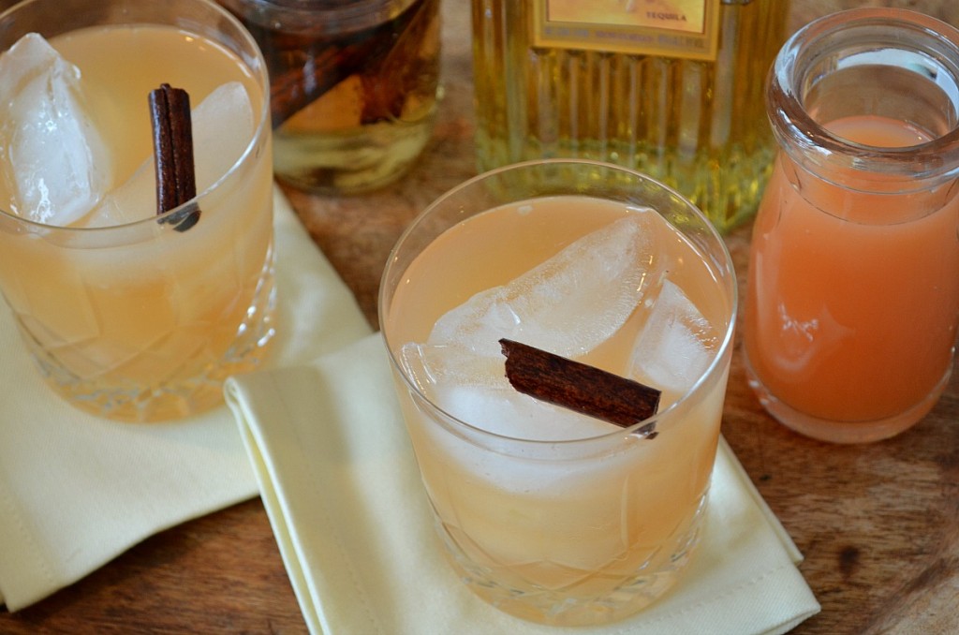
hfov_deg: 26.0
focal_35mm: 78
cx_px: 480
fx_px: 2073
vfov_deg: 17.4
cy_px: 318
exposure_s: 1/40
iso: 640
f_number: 7.1
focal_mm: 52
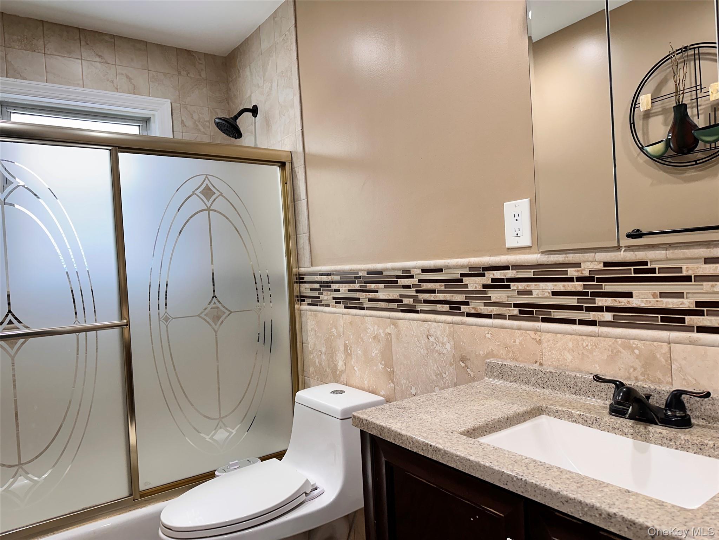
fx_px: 498
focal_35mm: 24
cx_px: 360
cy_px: 270
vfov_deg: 56.8
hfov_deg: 71.6
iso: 125
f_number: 1.78
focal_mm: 6.86
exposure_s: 1/120
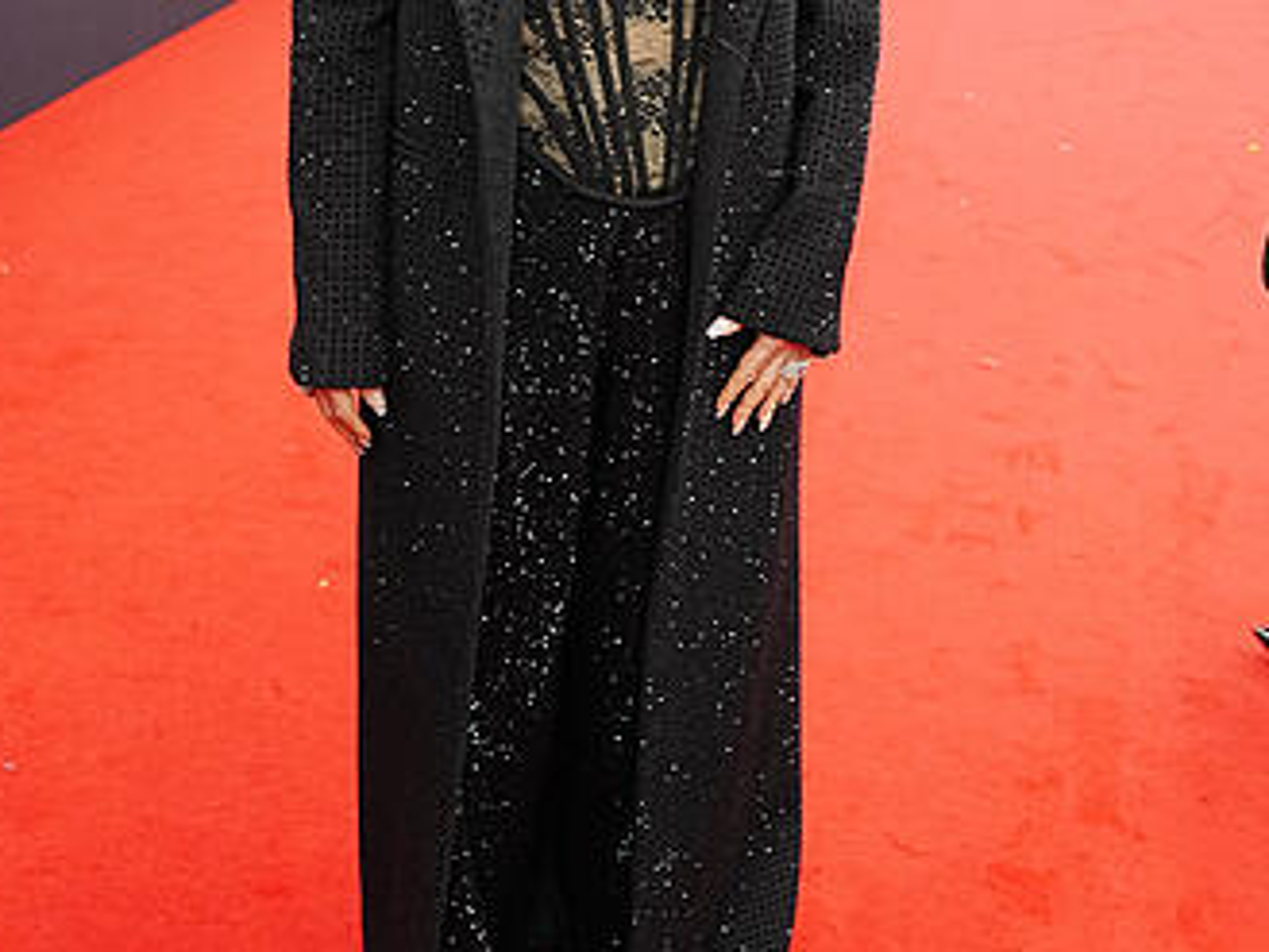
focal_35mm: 49
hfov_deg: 38.9
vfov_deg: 29.1
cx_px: 608
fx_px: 1797
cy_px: 210
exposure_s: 1/250
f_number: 5.6
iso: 800
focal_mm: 31
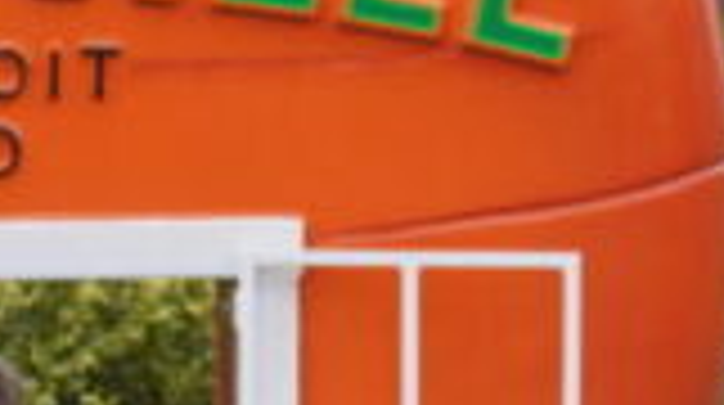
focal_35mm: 456
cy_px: 227
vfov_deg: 2.7
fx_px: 8741
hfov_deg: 4.7
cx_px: 373
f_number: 4.5
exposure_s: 1/400
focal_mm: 70
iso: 100
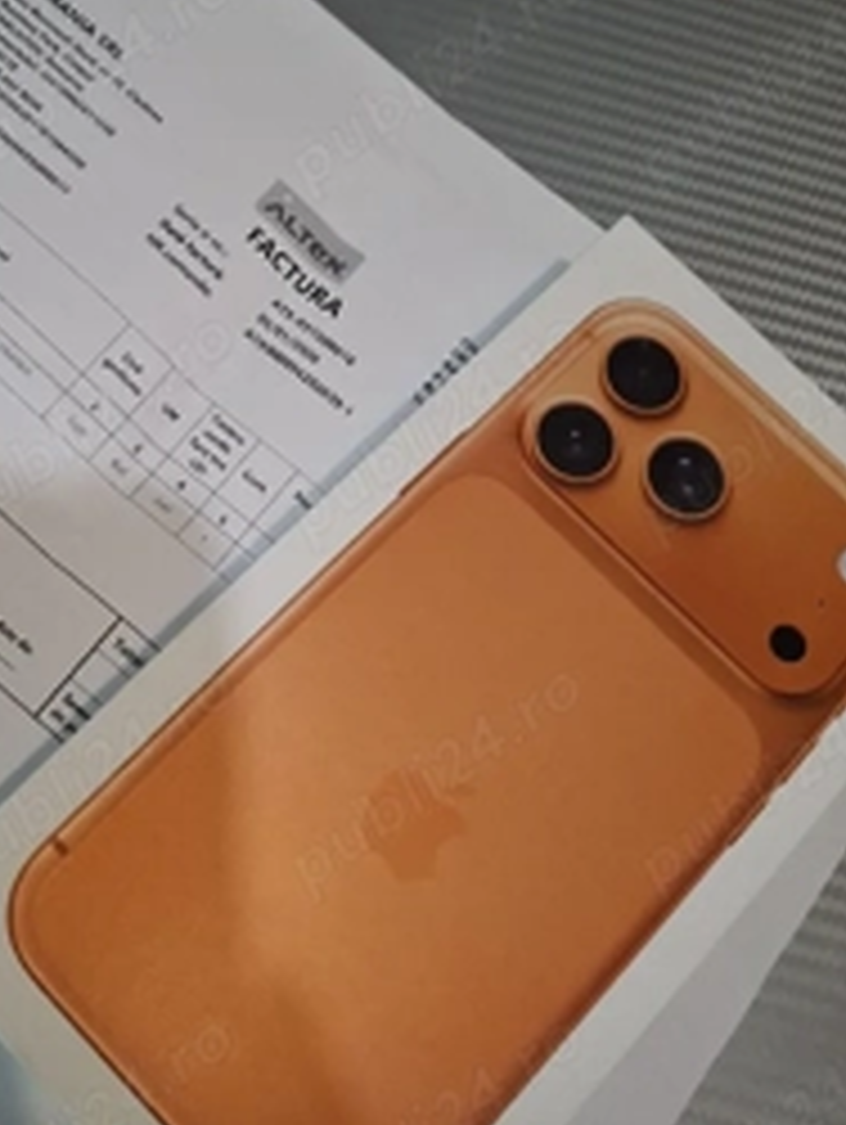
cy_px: 482
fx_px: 1301
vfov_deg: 46.6
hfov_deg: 34.9
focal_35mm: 40
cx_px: 176
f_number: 1.8
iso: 160
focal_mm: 4.69
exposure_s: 1/50
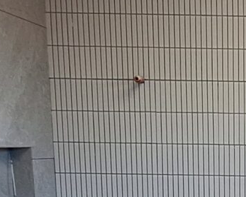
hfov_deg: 19.0
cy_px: 260
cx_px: 342
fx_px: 663
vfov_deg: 16.0
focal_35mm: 91
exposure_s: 1/100
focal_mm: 1.74
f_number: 2.2
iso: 80
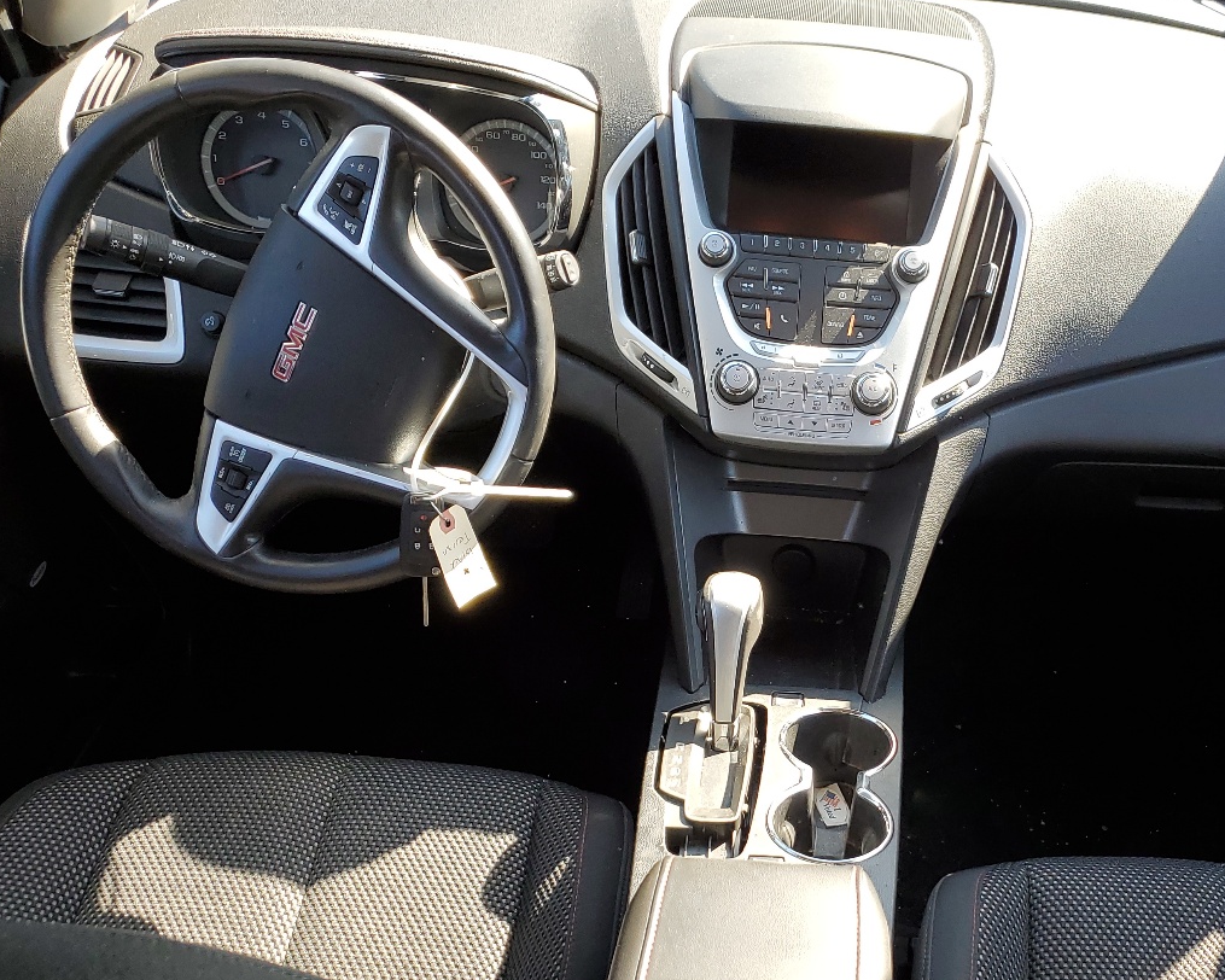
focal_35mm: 40
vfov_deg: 36.8
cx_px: 838
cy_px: 678
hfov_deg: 45.0
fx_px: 1450
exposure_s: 1/208
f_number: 1.5
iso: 50
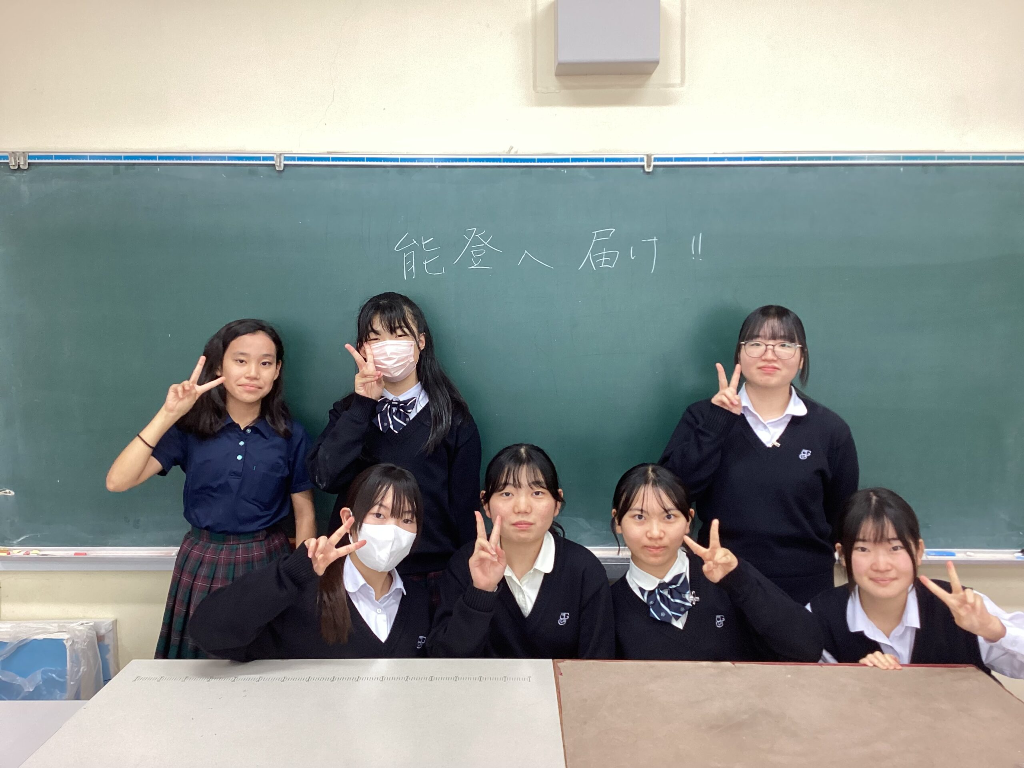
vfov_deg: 45.4
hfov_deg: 58.4
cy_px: 384
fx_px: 917
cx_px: 512
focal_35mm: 31
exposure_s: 1/50
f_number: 2.4
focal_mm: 3.3
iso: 100
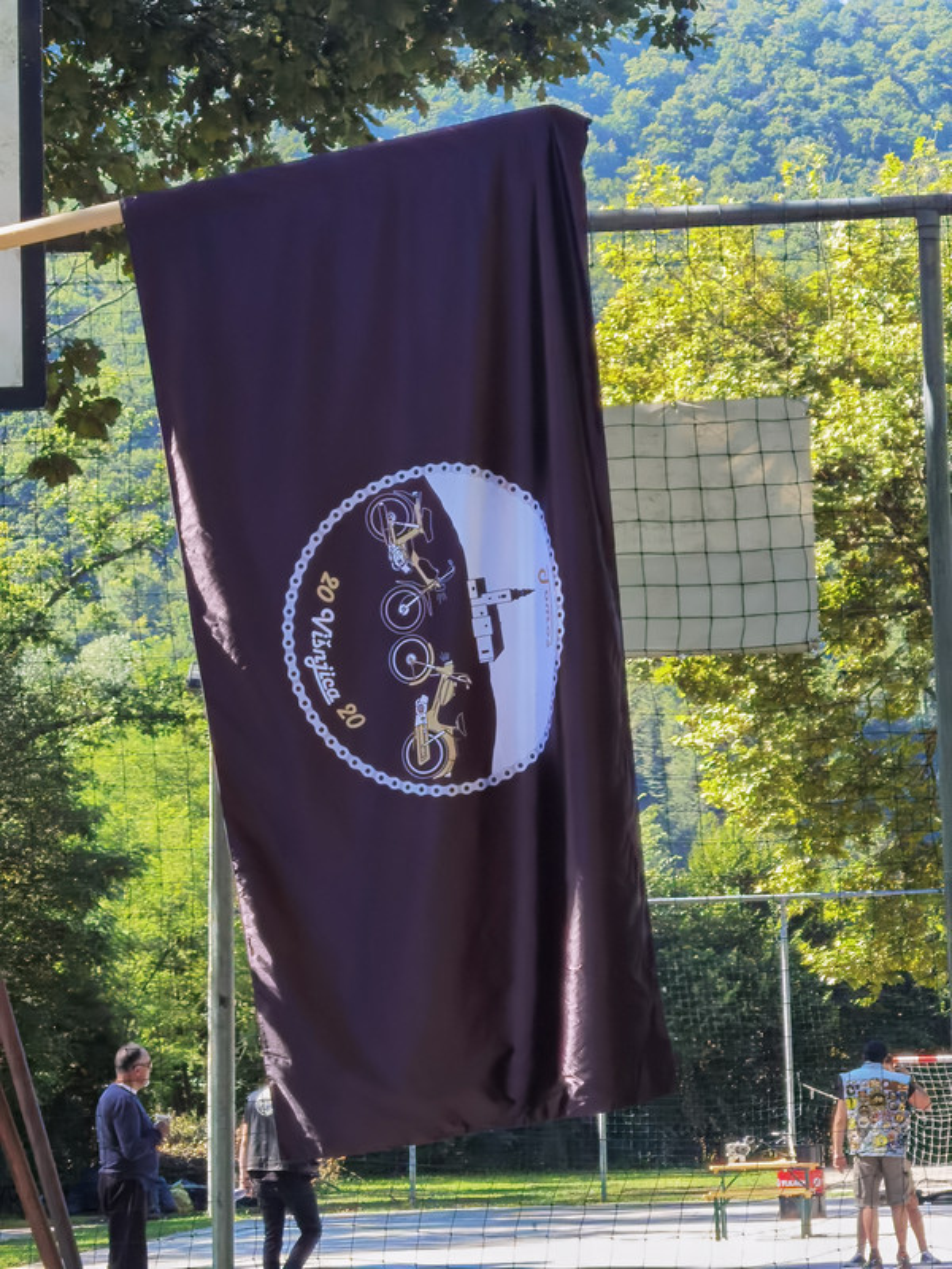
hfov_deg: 14.9
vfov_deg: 19.8
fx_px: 3630
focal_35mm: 99
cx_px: 476
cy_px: 634
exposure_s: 1/765
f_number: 1.9
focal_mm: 6.71
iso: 50
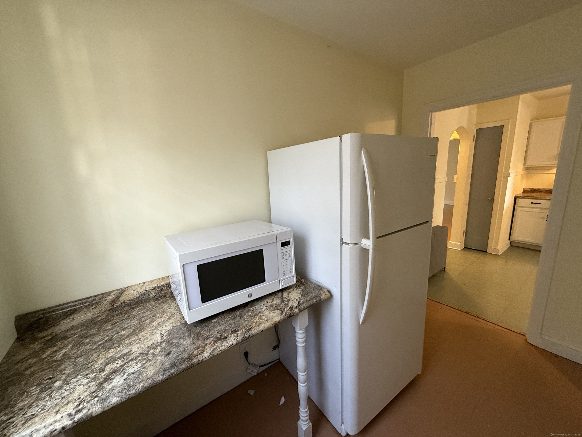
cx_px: 291
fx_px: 235
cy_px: 218
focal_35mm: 14
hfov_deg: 102.1
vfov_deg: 85.7
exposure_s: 1/60
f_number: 2.2
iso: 400
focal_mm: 2.22
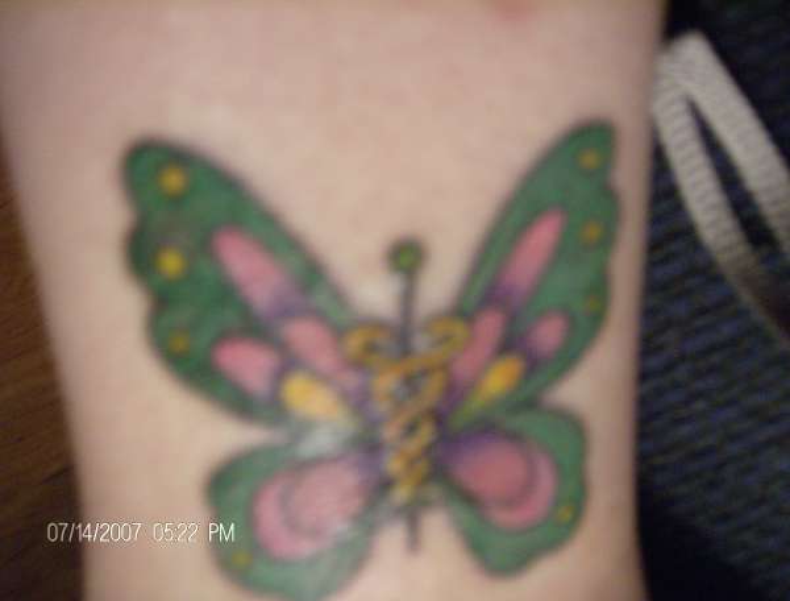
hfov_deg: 51.1
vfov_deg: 40.0
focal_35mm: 36
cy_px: 300
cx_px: 395
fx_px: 826
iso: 200
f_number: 2.8
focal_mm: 6
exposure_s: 1/28.2
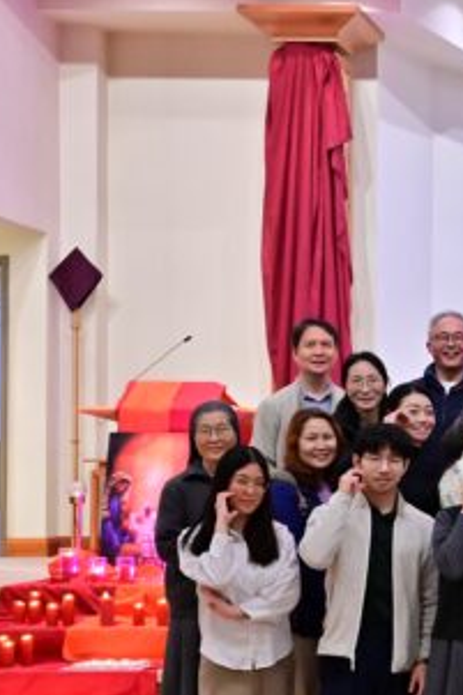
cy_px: 455
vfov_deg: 23.8
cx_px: 811
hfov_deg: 14.3
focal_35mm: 85
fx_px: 1647
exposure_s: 1/80
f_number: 5.6
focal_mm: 33.5
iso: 3200
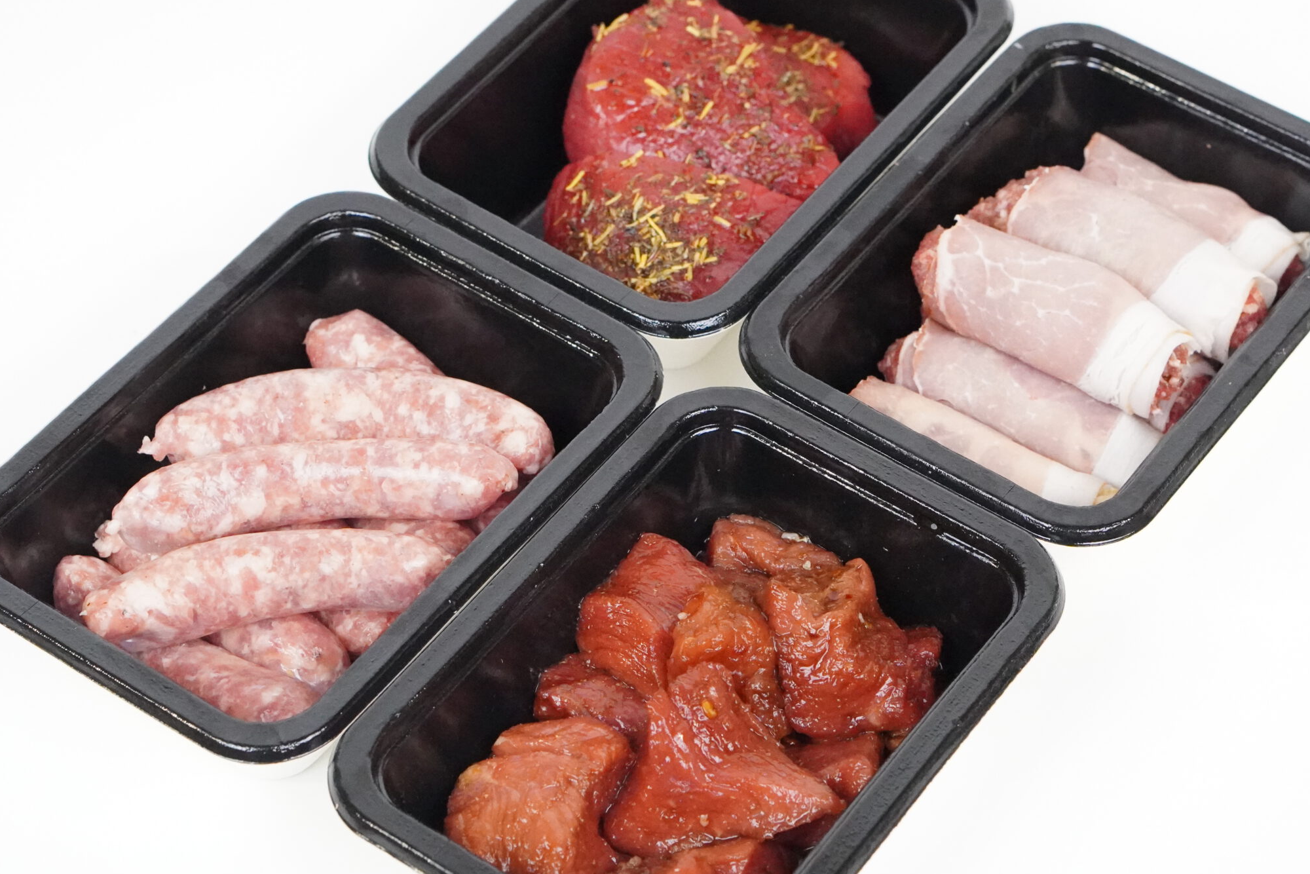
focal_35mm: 96
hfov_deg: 21.2
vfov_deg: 14.3
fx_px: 3494
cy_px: 410
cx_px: 684
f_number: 5.6
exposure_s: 1/200
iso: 8000
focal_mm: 50
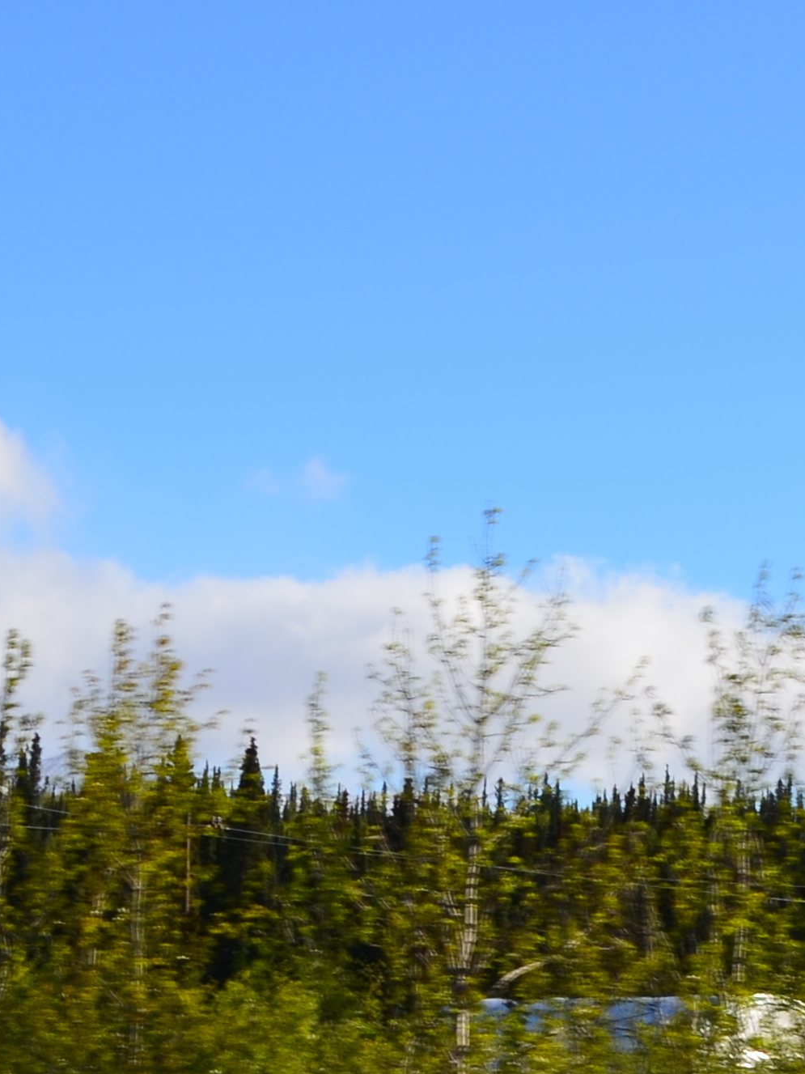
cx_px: -239
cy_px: 518
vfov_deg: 14.2
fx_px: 4311
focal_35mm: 139
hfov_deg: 10.4
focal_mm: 26
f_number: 11
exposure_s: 1/125
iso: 100
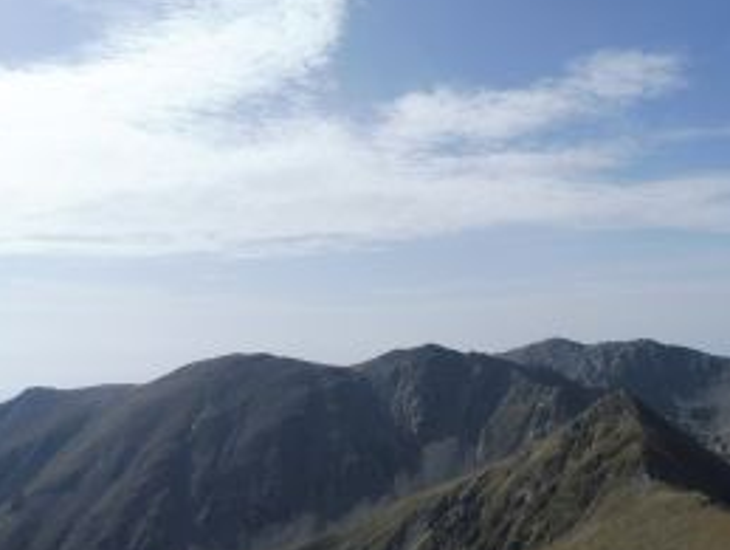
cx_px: 530
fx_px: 781
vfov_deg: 38.7
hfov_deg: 48.5
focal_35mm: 37
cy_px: 288
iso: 100
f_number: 4
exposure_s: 1/1600
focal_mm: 4.3
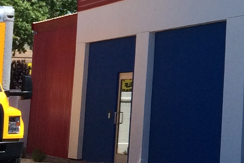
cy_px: -85
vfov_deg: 8.8
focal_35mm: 152
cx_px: 387
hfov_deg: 12.7
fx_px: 1030
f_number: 2.2
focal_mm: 4.15
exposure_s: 1/1953
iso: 32
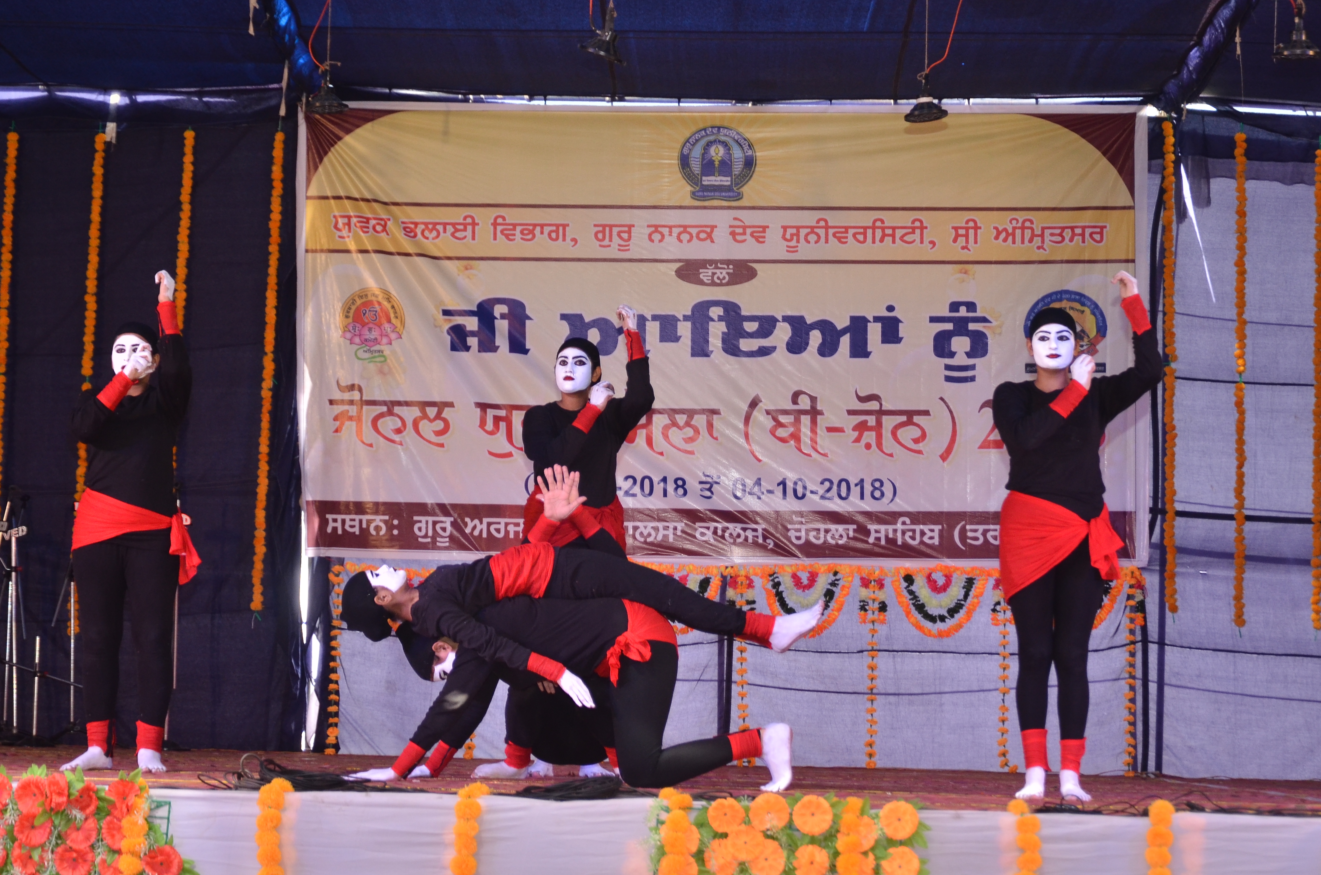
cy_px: 477
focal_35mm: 77
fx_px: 2804
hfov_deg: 26.5
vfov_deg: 17.7
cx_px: 685
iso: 400
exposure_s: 1/125
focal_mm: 45
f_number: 4.8
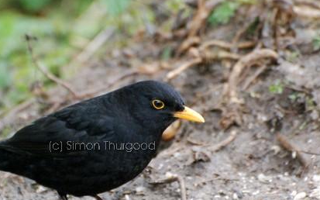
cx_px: 106
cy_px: 146
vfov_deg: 1.8
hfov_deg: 3.0
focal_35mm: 711
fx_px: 6200
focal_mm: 300
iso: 1600
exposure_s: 1/250
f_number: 5.6
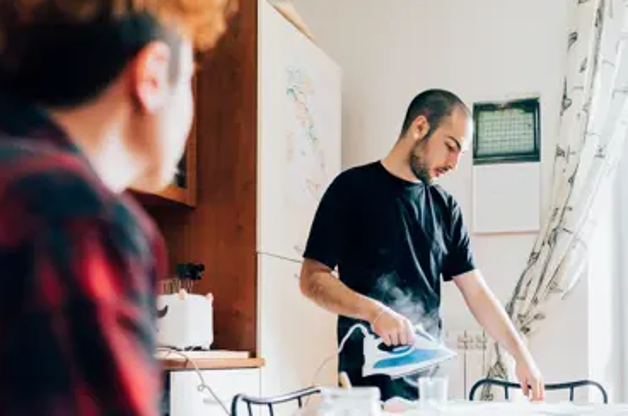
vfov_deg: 34.9
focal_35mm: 38
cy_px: 219
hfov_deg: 50.8
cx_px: 328
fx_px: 662
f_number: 2.8
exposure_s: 1/400
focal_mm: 35
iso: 1000
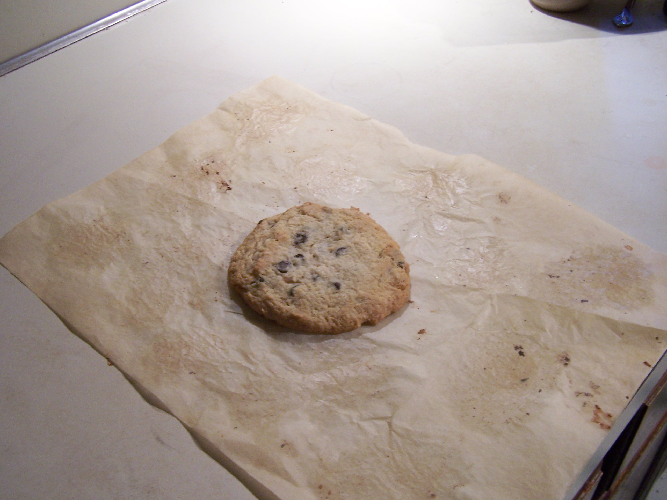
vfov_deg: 37.7
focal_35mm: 38
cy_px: 250
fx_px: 732
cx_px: 334
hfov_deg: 49.0
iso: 140
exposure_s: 1/25
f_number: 2.8
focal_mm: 6.3
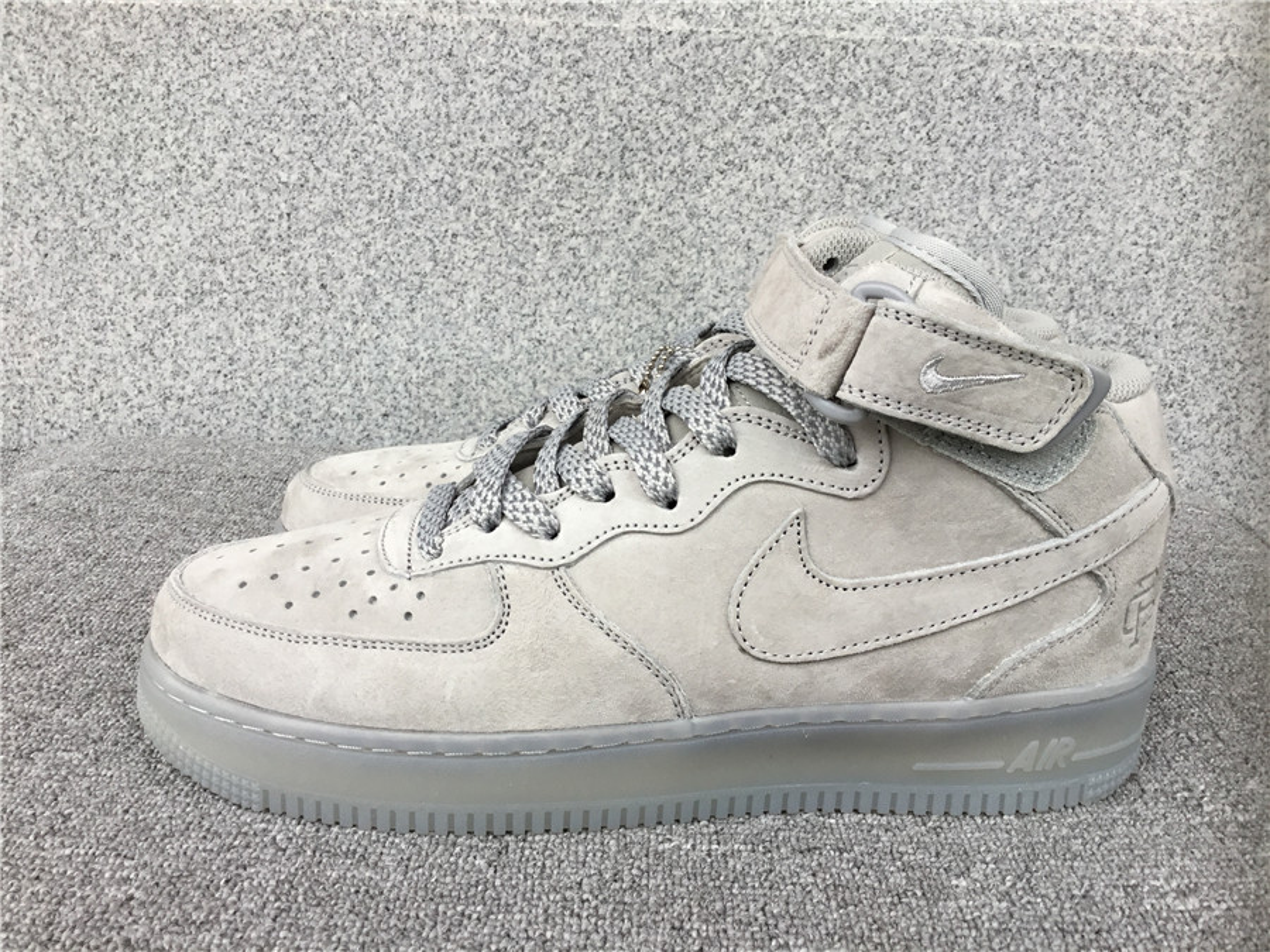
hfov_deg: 58.4
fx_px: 1137
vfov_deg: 45.4
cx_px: 635
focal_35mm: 31
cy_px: 476
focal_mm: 3.3
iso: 25
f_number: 2.4
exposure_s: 1/100
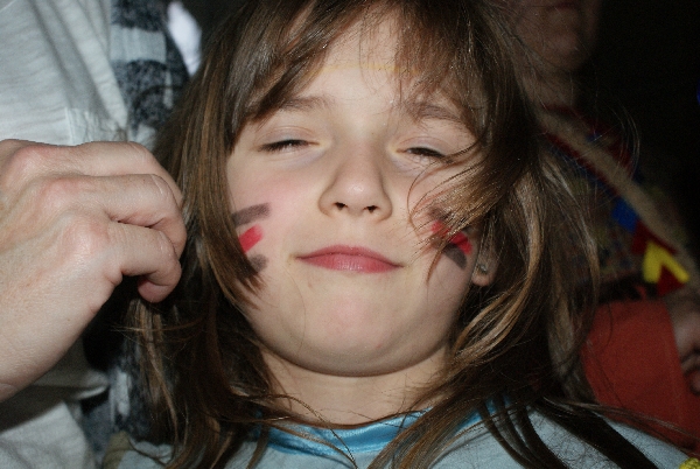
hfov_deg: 43.5
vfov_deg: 30.0
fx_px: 876
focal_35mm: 45
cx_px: 350
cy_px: 234
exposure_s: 1/60
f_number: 5.6
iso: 400
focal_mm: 30
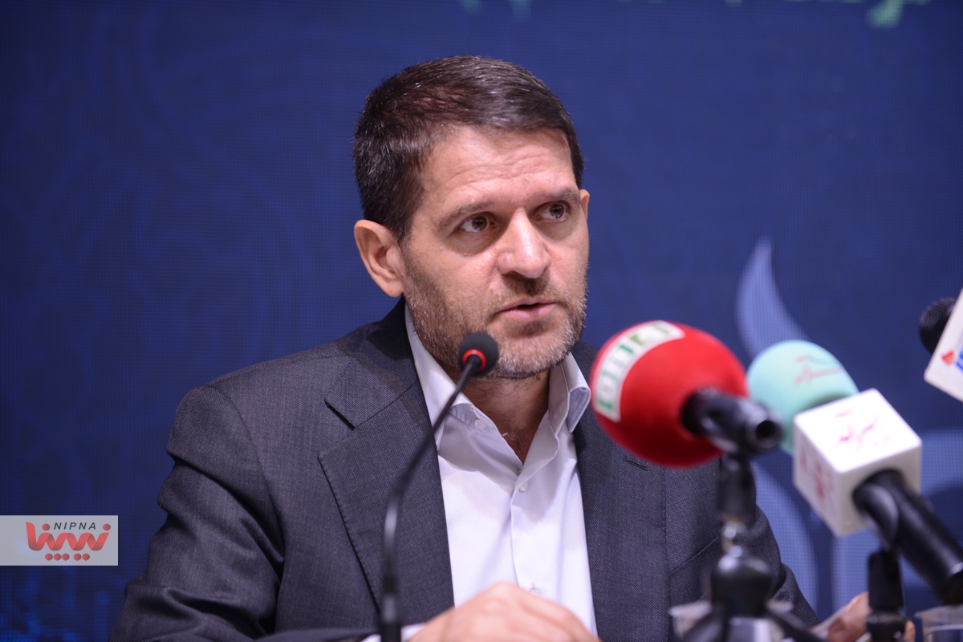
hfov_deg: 11.4
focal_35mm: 180
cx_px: 482
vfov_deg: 7.6
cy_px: 321
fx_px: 4815
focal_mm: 180
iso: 500
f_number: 3.5
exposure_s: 1/100
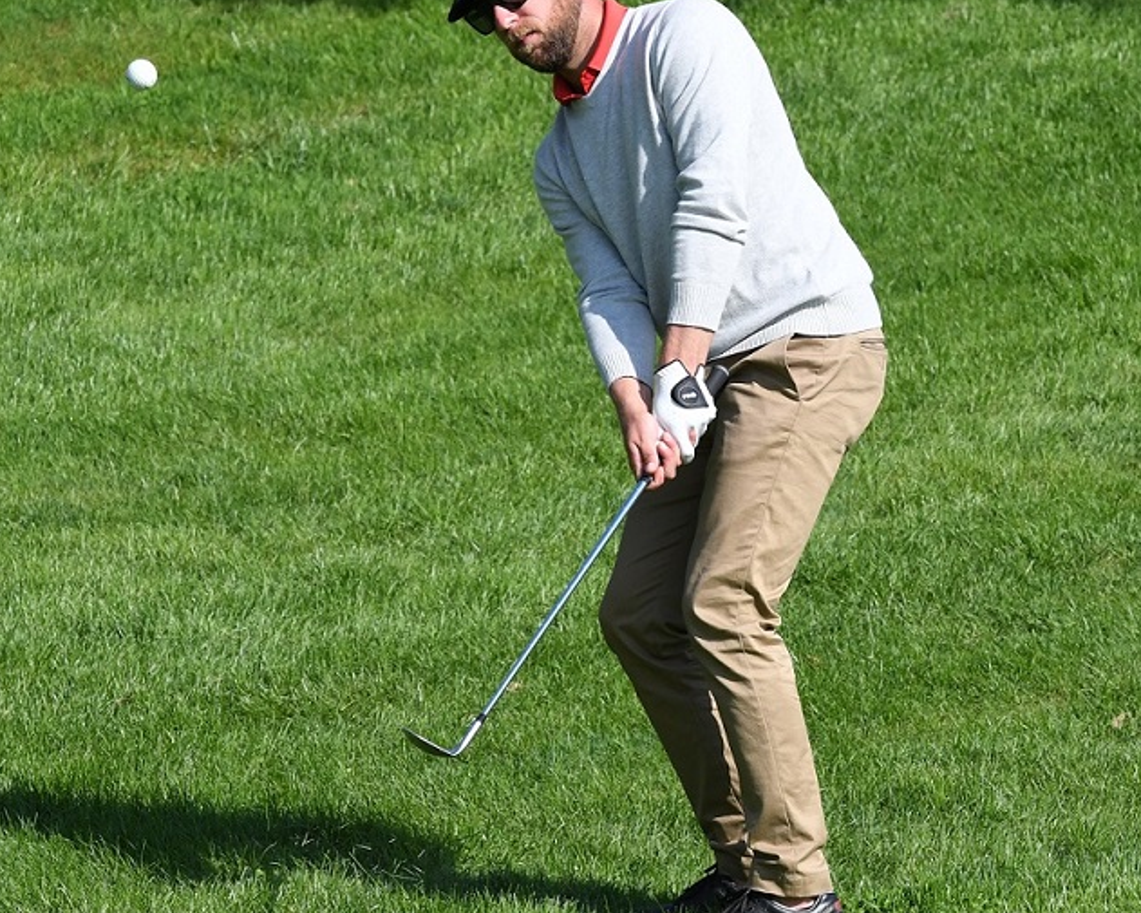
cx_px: 495
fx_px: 10639
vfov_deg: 4.9
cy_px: 441
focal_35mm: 315
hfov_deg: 6.1
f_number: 8
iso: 450
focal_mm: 150
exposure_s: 1/1000
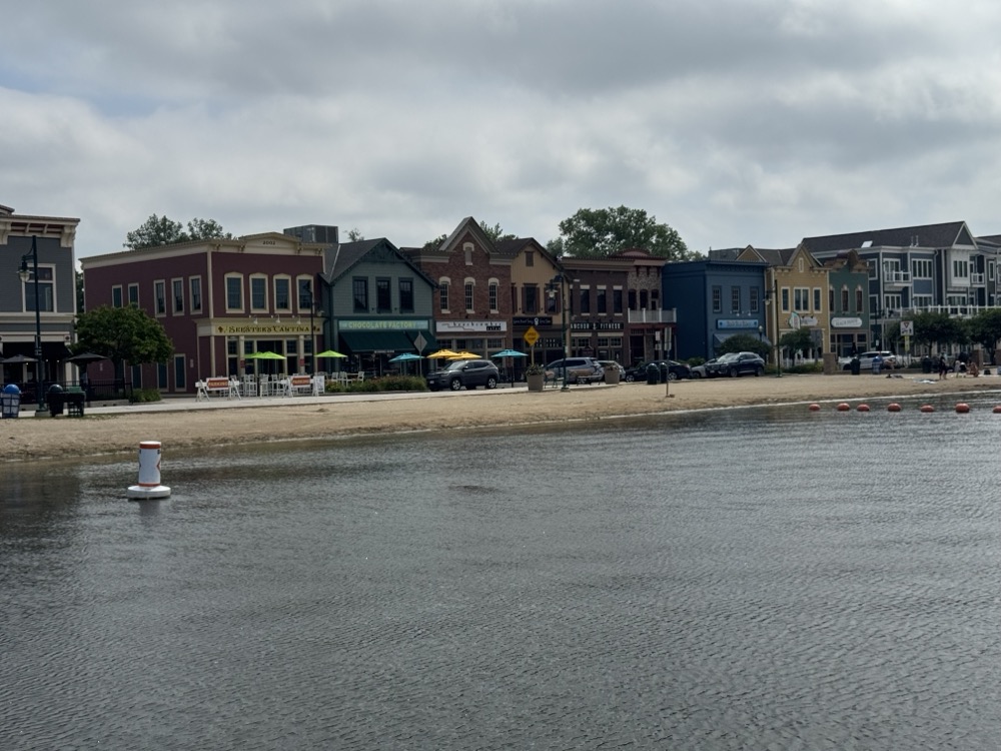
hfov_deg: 39.7
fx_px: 1388
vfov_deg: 30.3
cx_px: 500
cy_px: 376
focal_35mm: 48
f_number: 1.78
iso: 80
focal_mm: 6.76
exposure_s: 1/10526
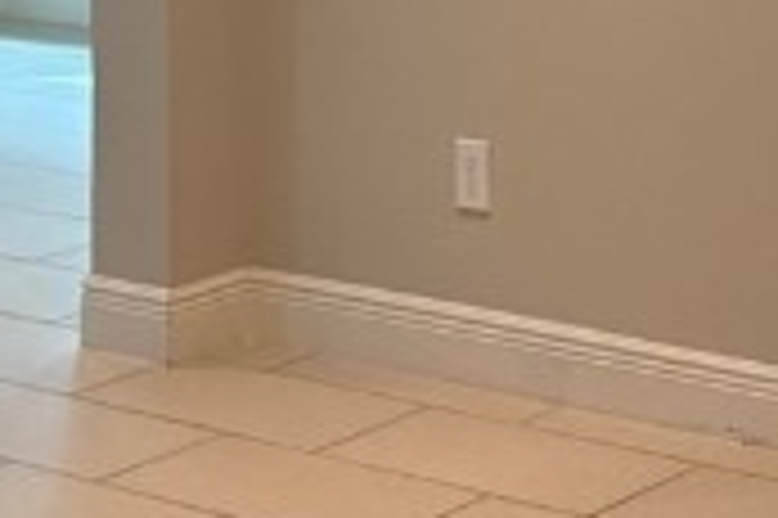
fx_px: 3195
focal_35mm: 148
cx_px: 684
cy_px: -734
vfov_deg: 8.4
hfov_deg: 13.8
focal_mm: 6.76
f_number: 1.78
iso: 160
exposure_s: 1/120
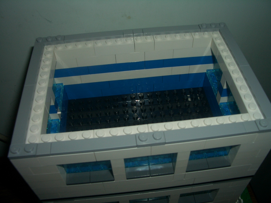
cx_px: 136
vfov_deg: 40.7
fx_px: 274
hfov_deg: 52.6
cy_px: 102
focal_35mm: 35
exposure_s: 1/60
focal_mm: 5.8
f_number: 4.3
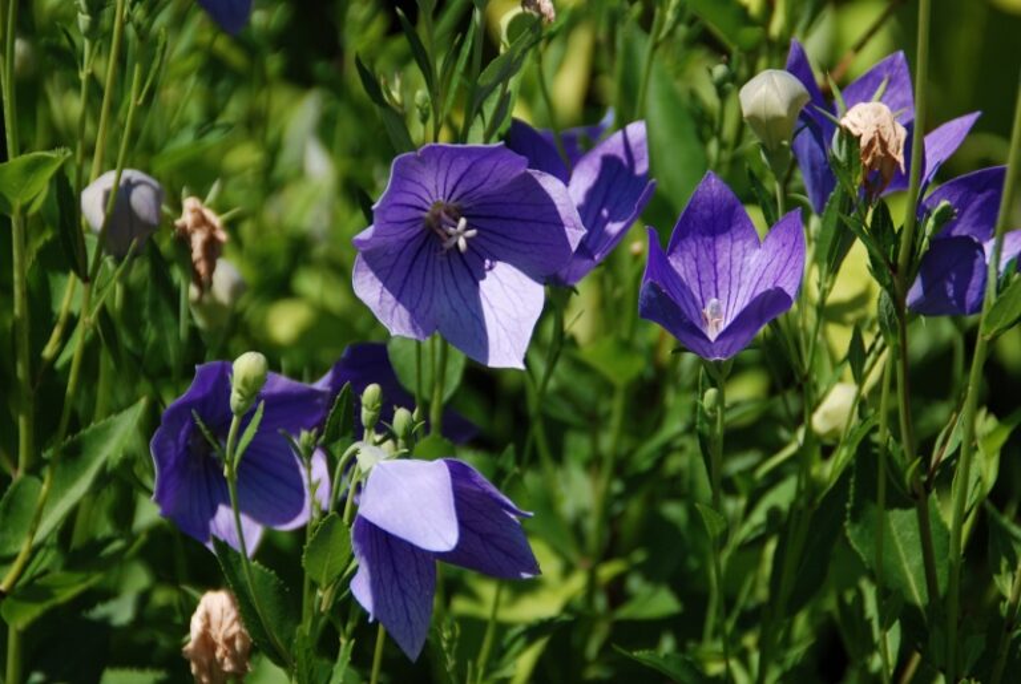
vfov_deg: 9.0
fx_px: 4347
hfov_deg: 13.4
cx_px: 510
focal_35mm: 153
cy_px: 342
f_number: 6
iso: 140
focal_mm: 102
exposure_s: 1/500
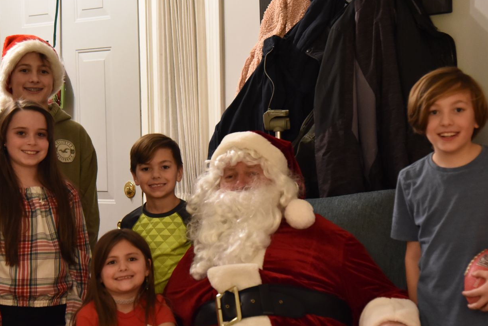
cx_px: 191
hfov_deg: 19.6
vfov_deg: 13.2
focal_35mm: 104
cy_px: 172
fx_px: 1410
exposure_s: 1/60
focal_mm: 62
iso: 4000
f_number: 4
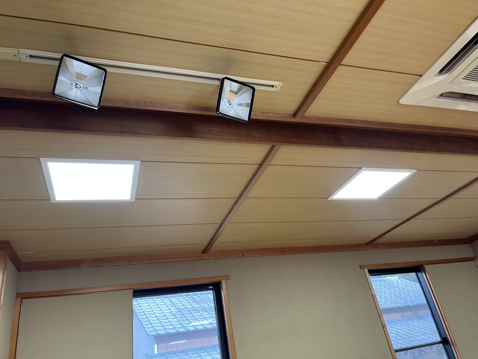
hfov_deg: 67.3
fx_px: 359
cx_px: 239
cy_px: 180
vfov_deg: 53.1
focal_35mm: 26
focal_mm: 5.1
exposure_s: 1/122
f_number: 1.6
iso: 80
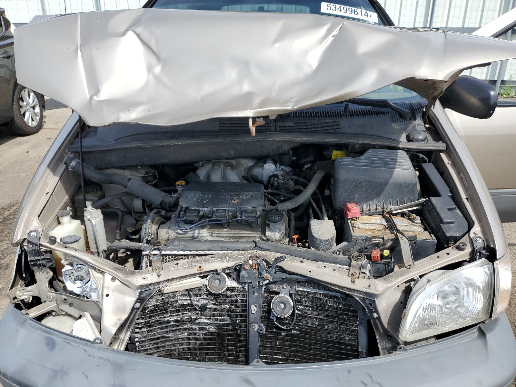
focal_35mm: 26
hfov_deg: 67.3
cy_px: 194
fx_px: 388
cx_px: 258
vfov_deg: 53.1
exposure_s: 1/2000
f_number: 1.5
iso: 50
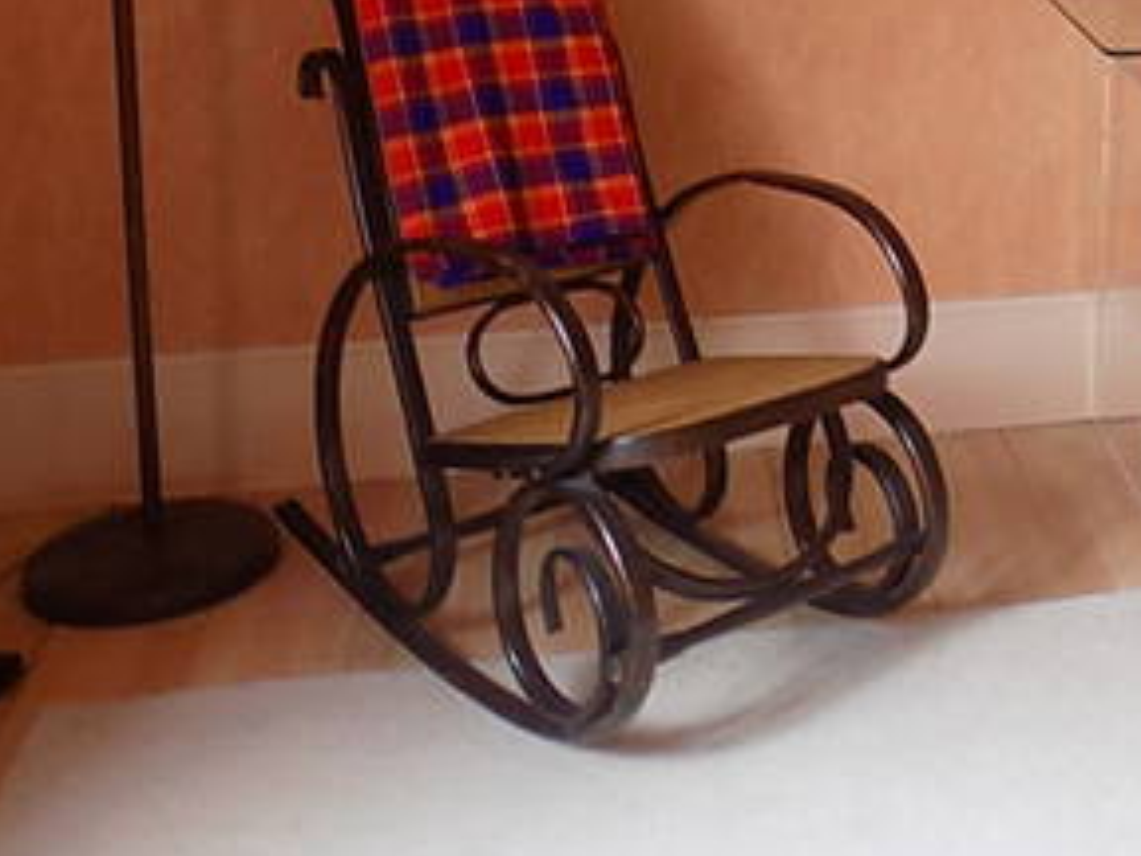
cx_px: 1232
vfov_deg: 21.7
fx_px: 2077
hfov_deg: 28.2
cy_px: -143
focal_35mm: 63
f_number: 3.1
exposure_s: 1/5
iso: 100
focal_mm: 4
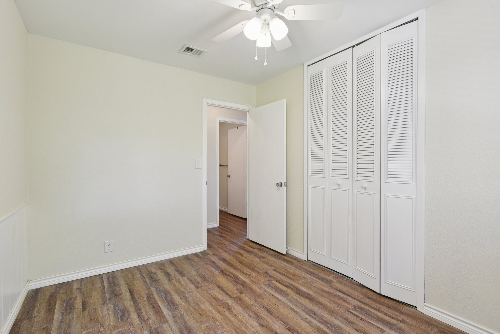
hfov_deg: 96.7
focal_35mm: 16
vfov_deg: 73.8
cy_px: 167
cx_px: 250
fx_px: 222
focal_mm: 16
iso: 1800
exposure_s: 1/15
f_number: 8
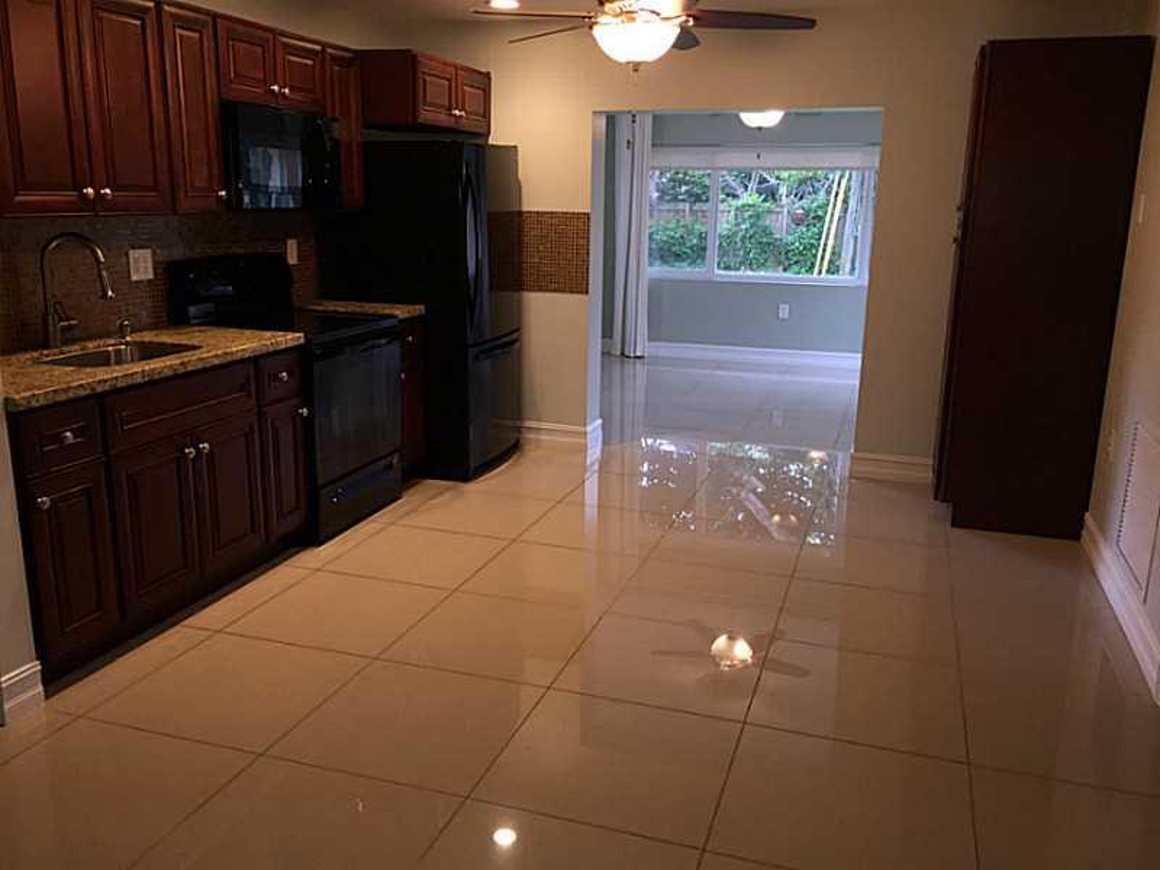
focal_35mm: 29
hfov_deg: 61.7
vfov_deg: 48.2
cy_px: 435
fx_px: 972
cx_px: 580
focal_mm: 4.15
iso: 50
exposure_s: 1/30
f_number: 2.2
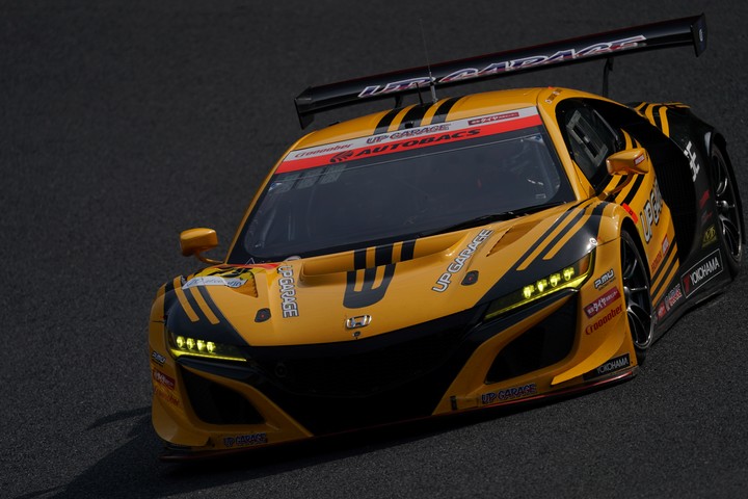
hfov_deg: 4.2
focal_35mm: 489
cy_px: 250
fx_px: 10160
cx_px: 374
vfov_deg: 2.8
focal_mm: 489
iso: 100
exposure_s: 1/1250
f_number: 6.3
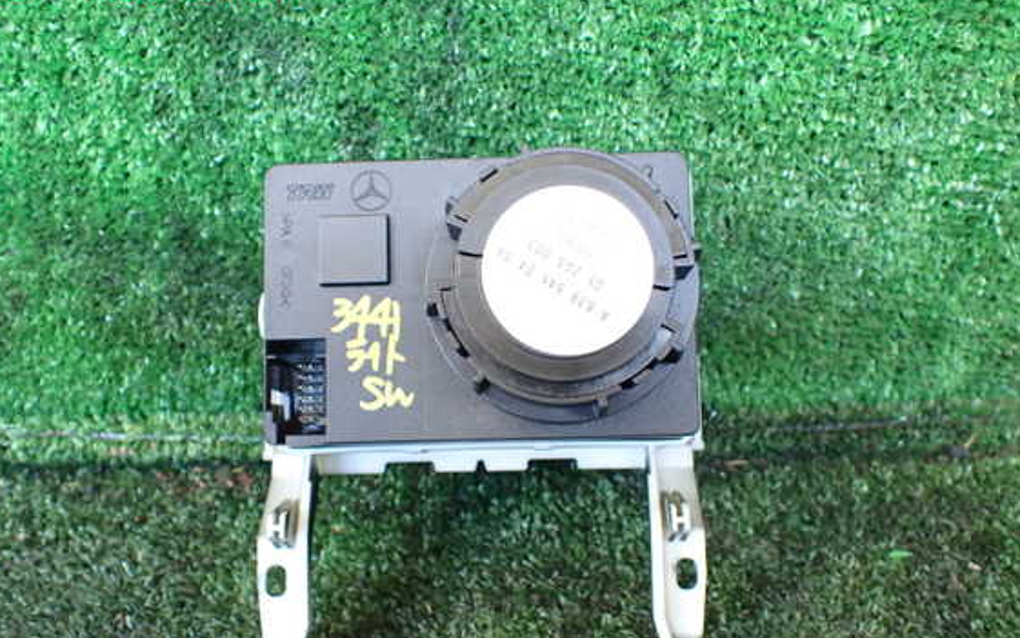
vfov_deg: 37.2
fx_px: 945
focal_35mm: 34
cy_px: 373
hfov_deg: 56.7
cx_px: 498
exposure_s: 1/100
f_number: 2.3
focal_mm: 5.4
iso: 800
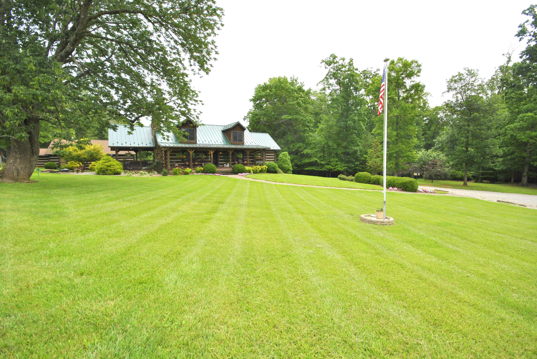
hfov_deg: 100.3
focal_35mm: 15
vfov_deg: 77.5
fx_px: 224
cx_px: 268
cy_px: 180
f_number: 7.1
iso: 100
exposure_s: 1/250
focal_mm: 10
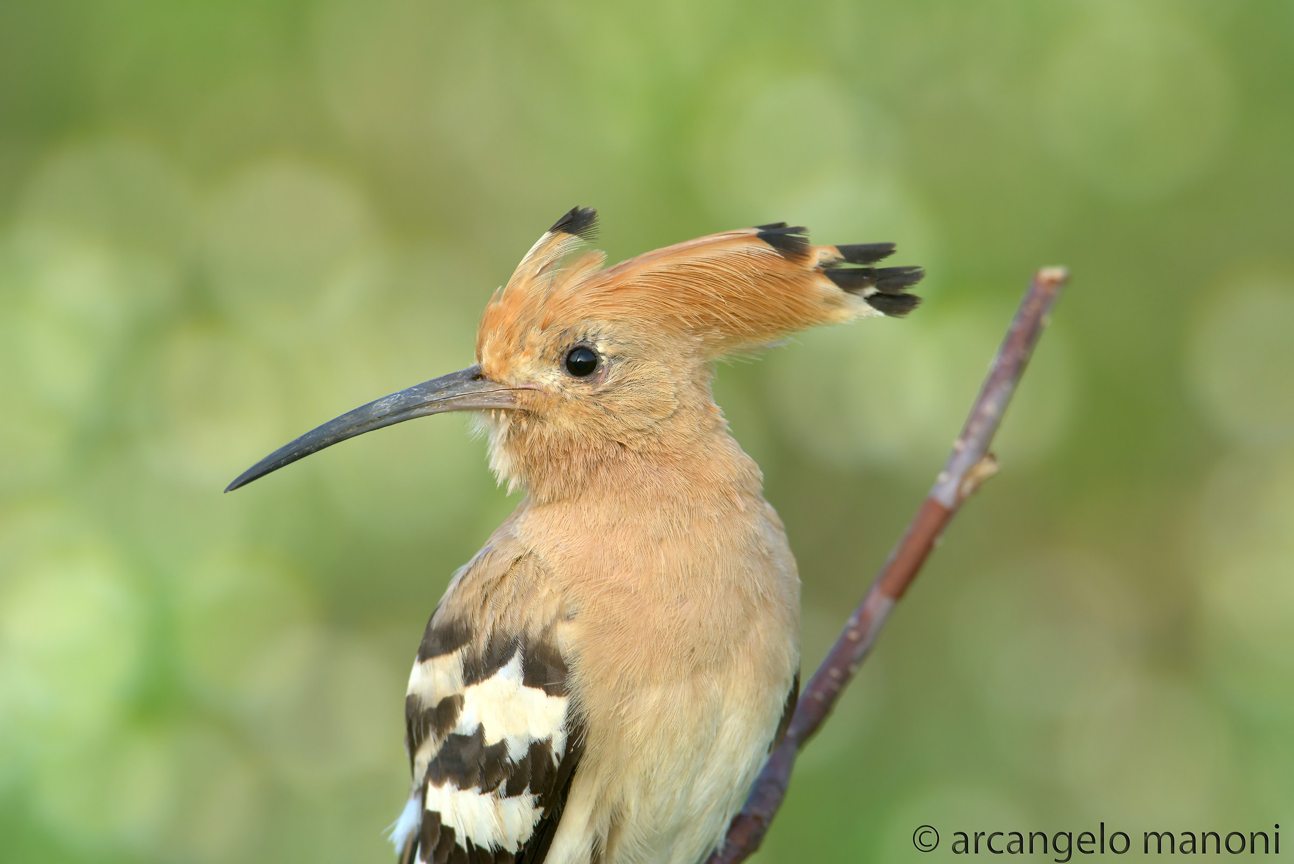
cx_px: 647
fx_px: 21569
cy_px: 432
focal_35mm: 600
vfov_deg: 2.3
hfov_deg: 3.4
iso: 640
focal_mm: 600
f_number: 10
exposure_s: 1/400
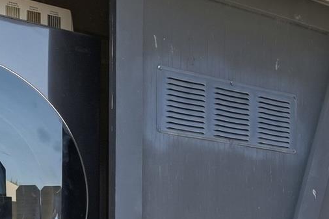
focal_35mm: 81
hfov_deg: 24.5
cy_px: 311
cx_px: 268
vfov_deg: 15.6
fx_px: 744
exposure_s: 1/250
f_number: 8
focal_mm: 16.5
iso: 100
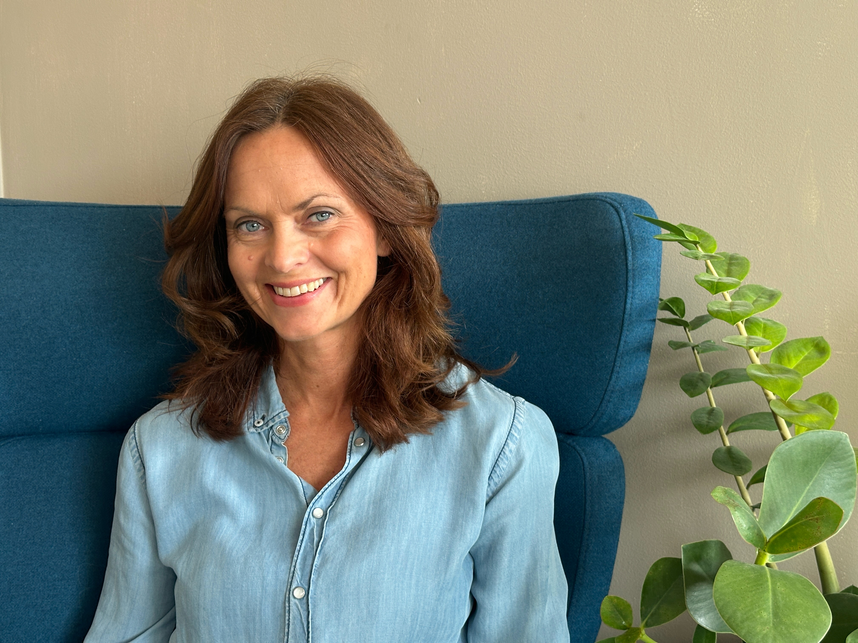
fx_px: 1190
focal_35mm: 48
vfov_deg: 30.3
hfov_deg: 39.7
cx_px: 429
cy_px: 322
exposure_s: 1/59
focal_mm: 6.86
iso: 100
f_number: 1.78
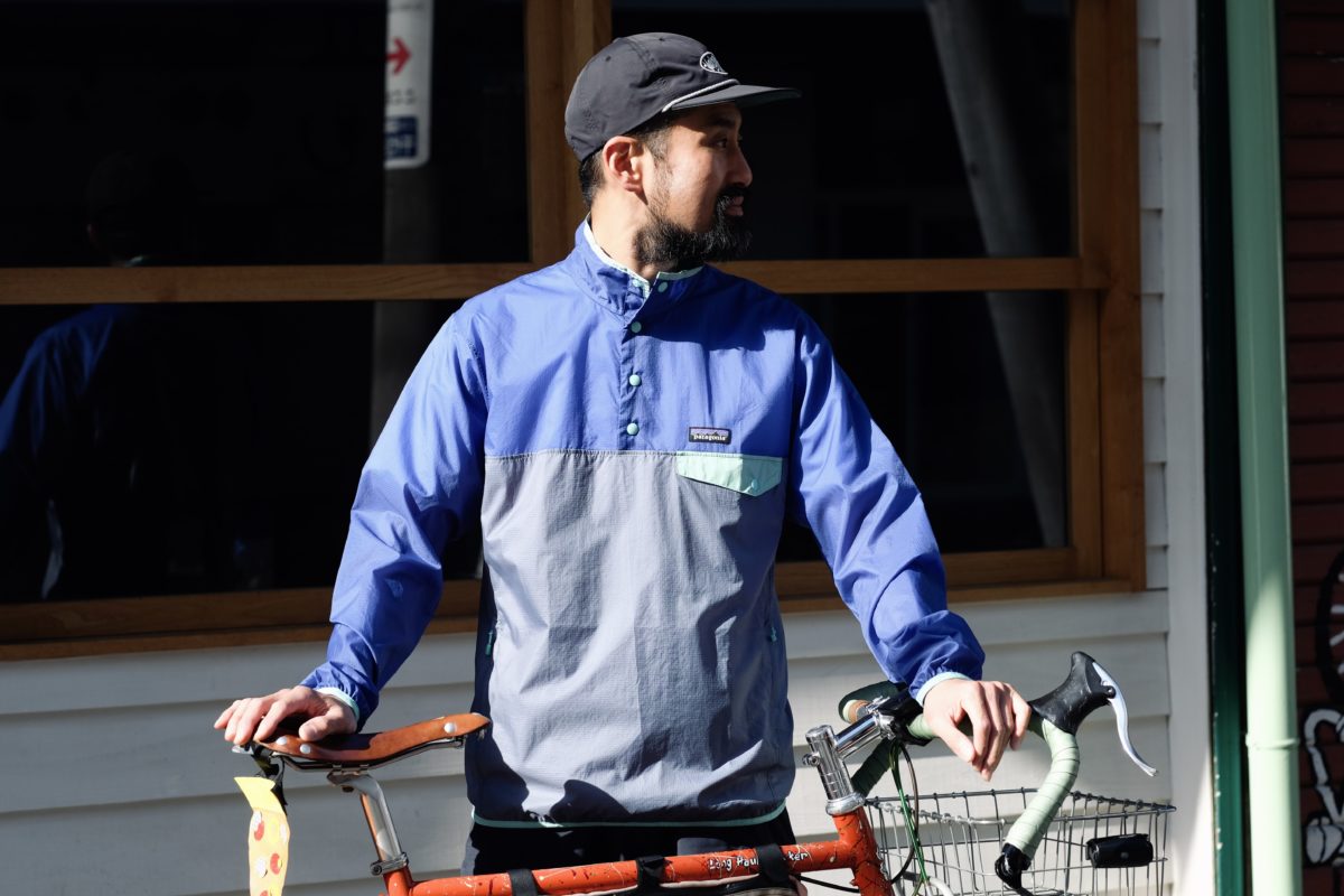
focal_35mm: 84
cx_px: 672
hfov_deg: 24.2
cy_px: 448
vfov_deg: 16.3
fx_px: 3136
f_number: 3.2
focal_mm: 56
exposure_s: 1/2000
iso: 320
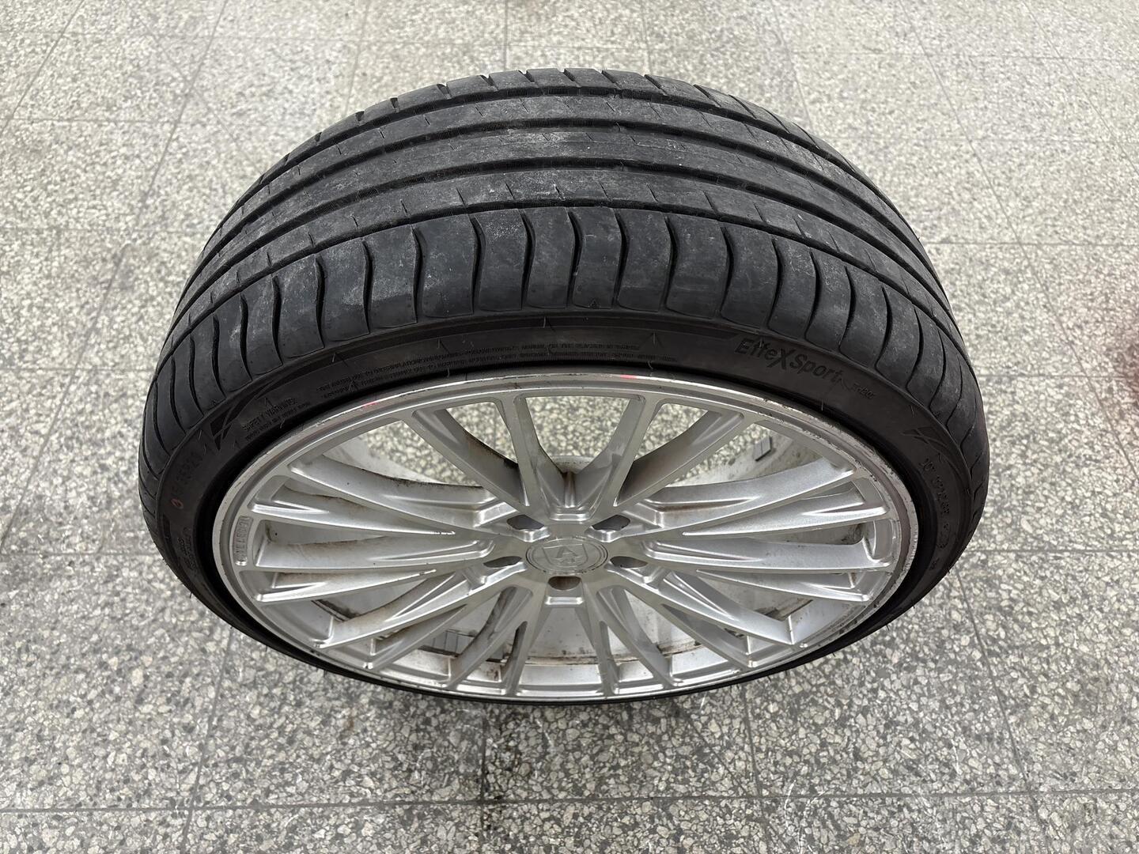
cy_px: 427
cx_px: 570
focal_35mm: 26
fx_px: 856
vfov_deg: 53.1
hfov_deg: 67.3
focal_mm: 5.96
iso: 160
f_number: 1.6
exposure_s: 1/50
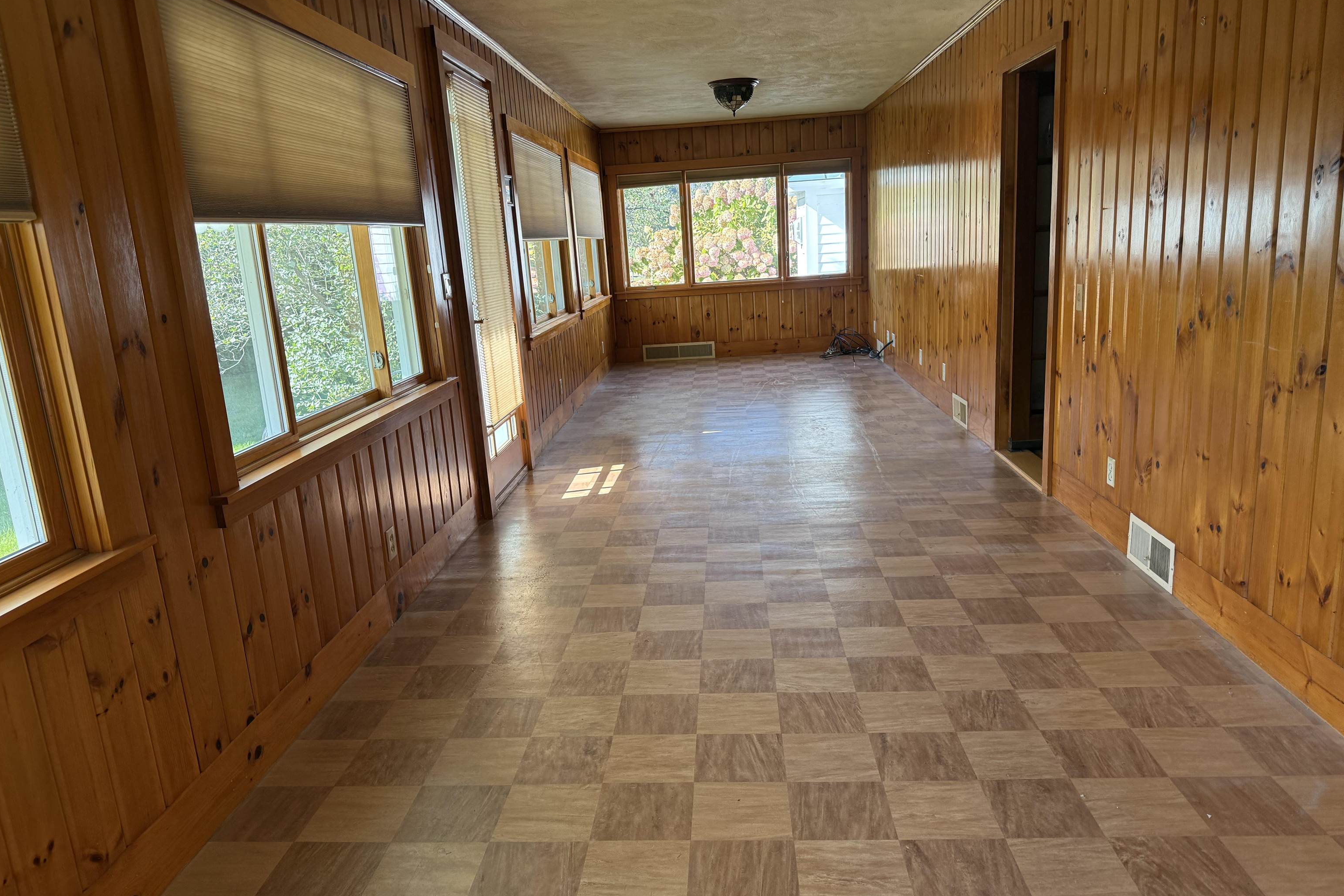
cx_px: 671
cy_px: 471
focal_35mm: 25
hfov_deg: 71.5
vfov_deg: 51.3
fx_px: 933
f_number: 1.78
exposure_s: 1/243
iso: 160
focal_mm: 6.76
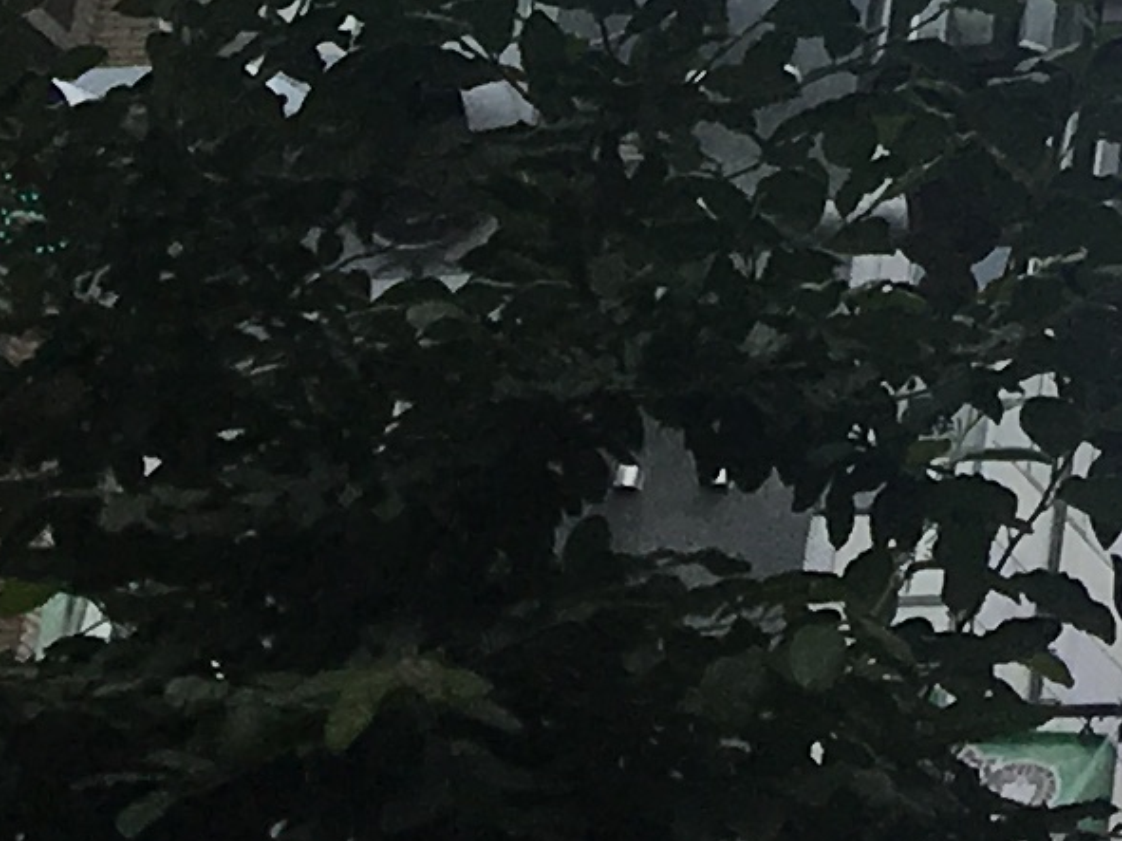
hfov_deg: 8.6
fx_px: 6416
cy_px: -1883
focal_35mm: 198
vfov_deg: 6.6
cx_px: 3146
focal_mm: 4.15
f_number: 2.2
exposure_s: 1/1570
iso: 25
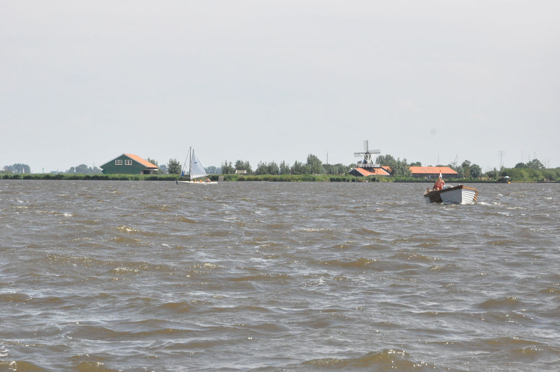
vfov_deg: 10.7
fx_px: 1981
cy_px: 186
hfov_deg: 16.1
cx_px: 280
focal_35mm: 128
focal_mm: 85
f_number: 13
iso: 3200
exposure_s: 1/2500
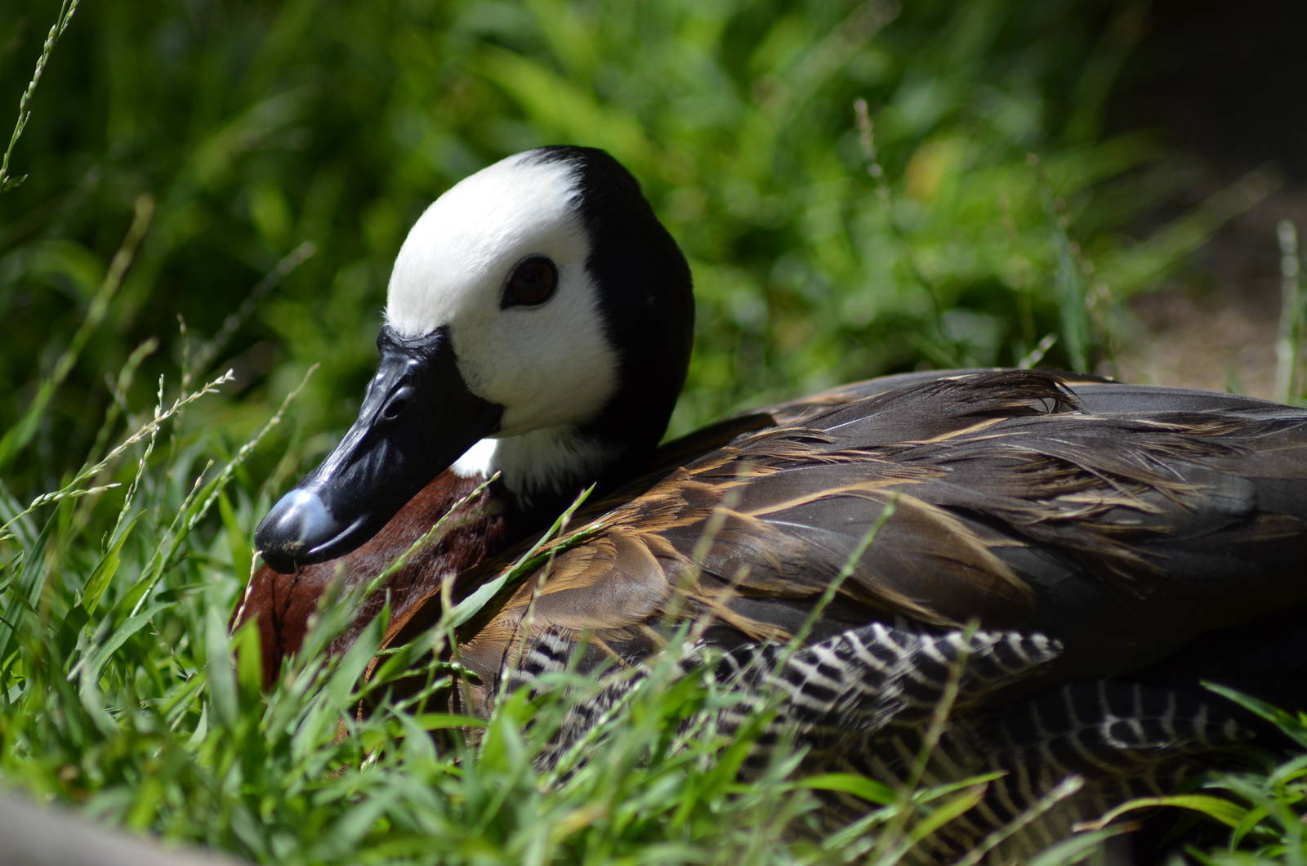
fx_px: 10870
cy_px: 433
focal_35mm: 300
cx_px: 654
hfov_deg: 6.9
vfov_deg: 4.6
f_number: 5
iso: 400
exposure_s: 1/1600
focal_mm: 200
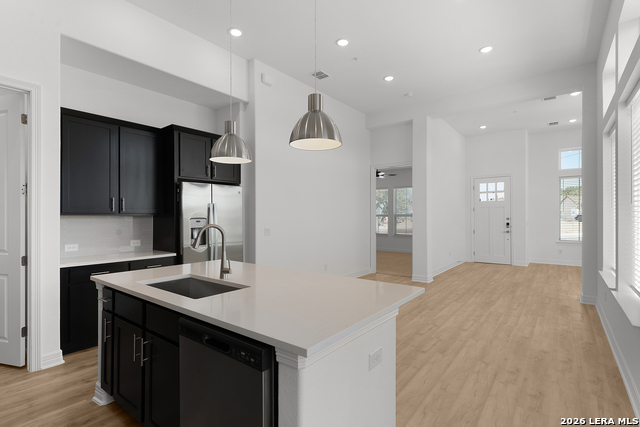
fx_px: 302
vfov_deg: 70.5
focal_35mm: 17
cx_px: 320
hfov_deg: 93.3
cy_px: 214
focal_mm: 17
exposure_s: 1/25
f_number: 9
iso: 100
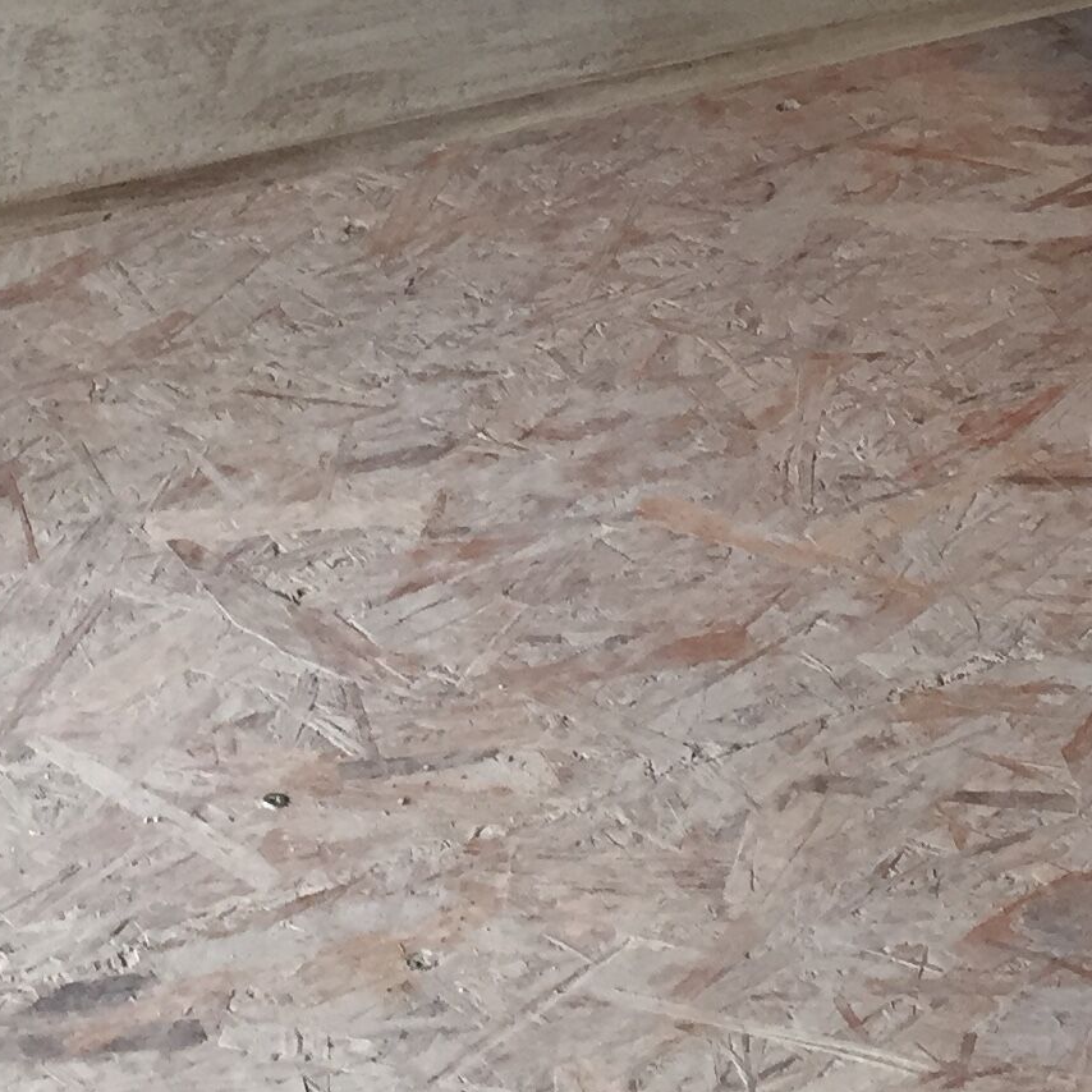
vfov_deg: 17.2
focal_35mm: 98
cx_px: 222
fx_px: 3498
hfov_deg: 17.6
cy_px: -113
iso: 32
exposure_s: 1/33
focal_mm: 4.15
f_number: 2.2
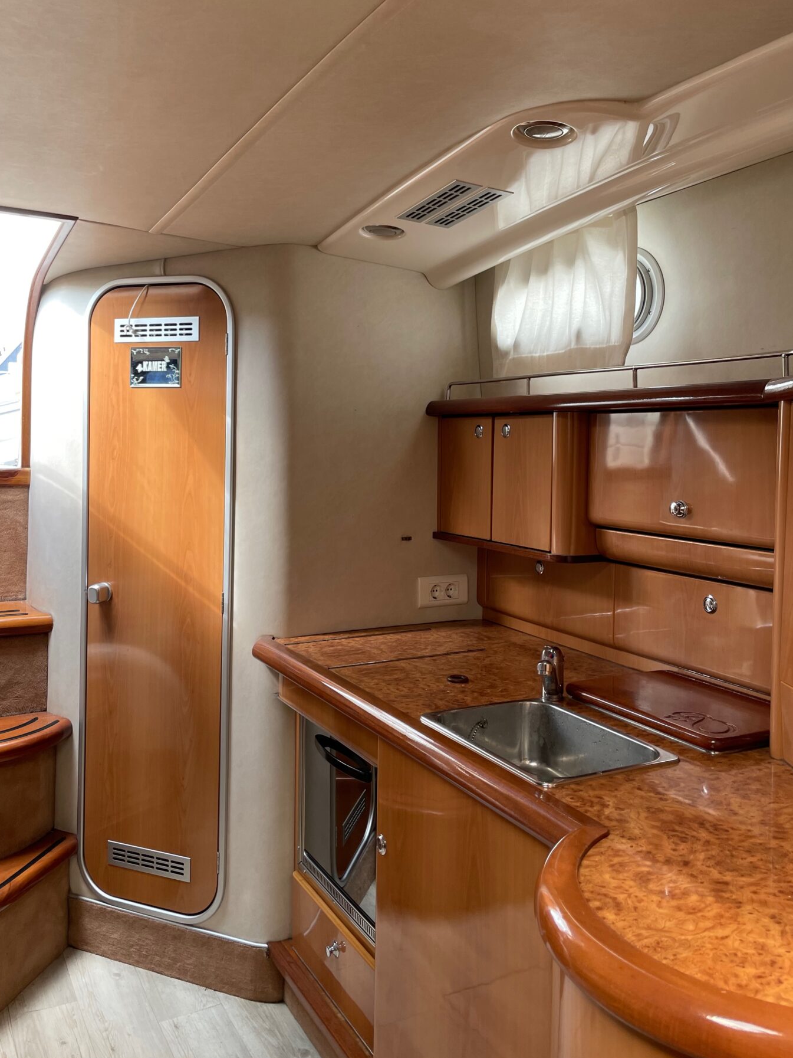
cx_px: 390
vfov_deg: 61.6
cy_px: 486
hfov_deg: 48.2
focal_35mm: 29
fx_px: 886
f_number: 1.6
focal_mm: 4.2
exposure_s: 1/121
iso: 64
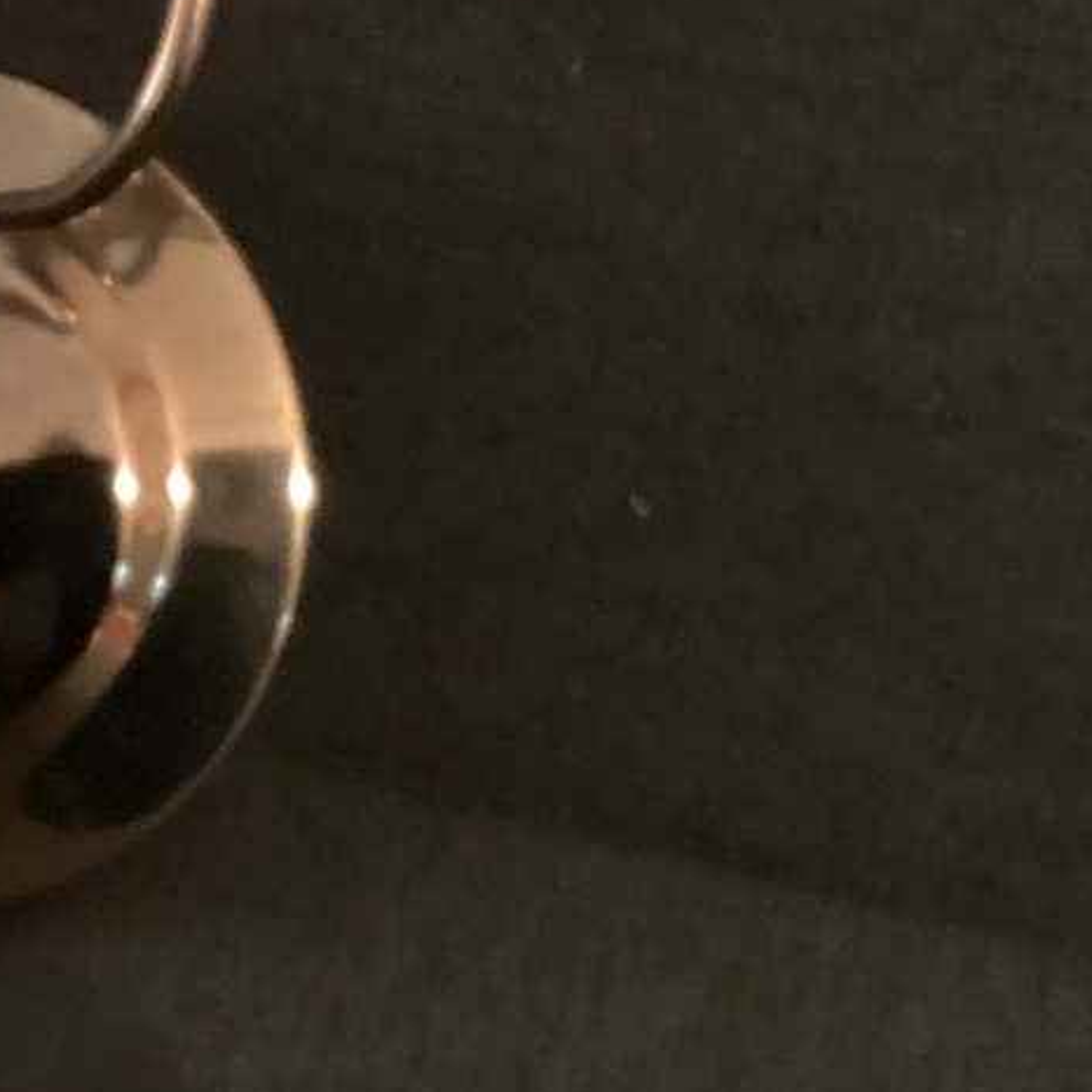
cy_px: 55
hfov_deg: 17.8
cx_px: -467
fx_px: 3176
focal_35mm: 89
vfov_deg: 19.1
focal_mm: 3.3
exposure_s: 1/15
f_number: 2.4
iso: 640
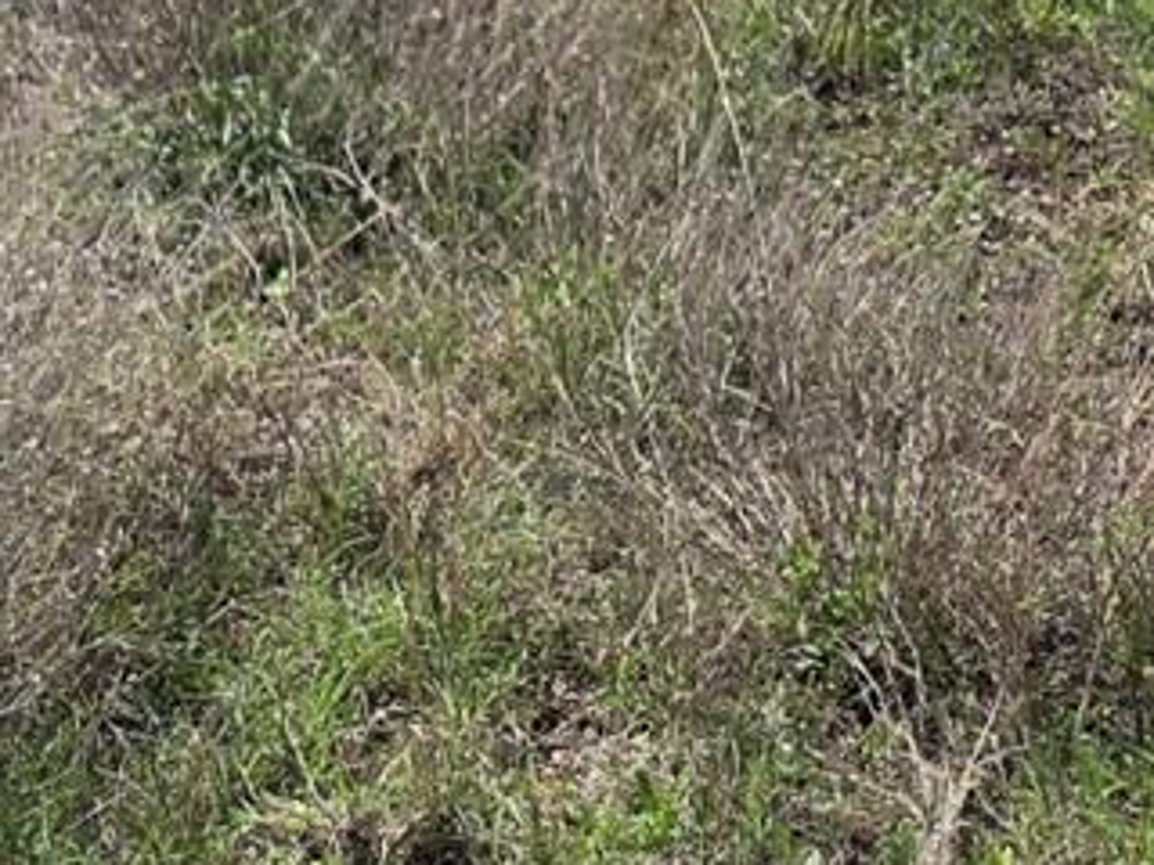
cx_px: -346
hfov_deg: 13.0
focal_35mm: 147
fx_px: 4901
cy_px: -1600
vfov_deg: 8.6
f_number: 1.7
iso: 80
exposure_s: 1/5778
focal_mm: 6.25
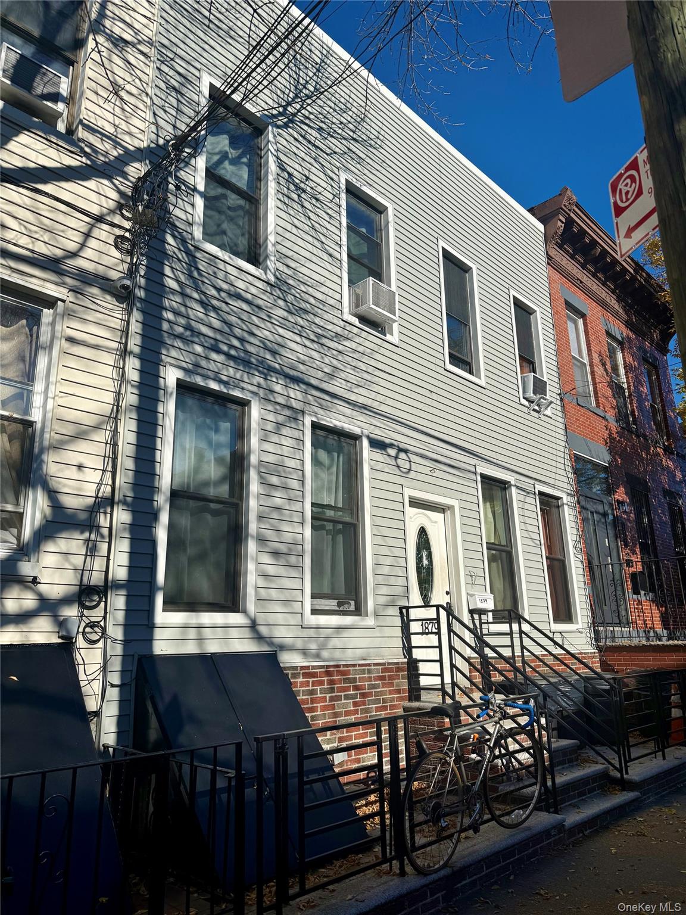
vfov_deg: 71.6
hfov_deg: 56.8
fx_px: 634
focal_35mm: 24
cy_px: 458
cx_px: 343
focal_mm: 6.76
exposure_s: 1/8130
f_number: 1.78
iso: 80
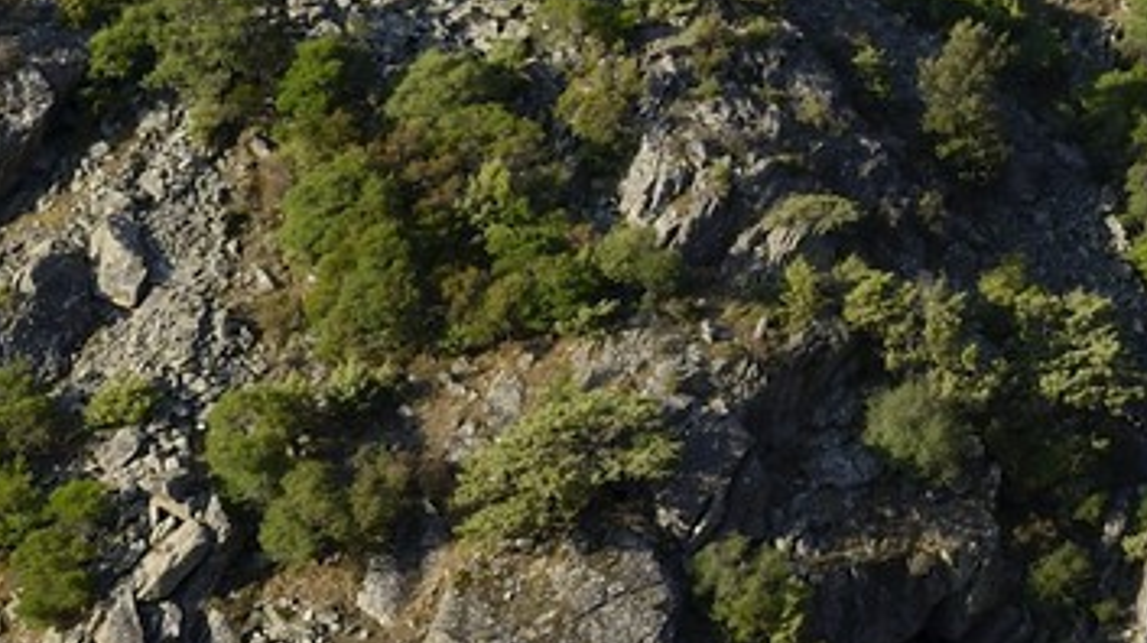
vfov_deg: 9.3
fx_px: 3465
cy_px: -968
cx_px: 2164
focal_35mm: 114
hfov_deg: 15.6
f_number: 7.1
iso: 200
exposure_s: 1/500
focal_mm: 24
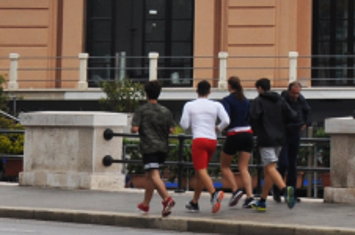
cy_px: -157
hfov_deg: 7.8
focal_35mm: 255
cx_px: 660
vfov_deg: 5.3
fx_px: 2511
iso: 200
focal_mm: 32
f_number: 9
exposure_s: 1/80
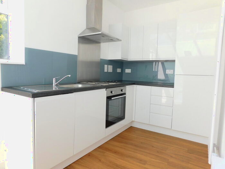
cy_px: 84
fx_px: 149
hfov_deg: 73.9
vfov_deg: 58.9
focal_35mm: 23
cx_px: 112
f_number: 3
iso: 125
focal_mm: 4
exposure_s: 1/200
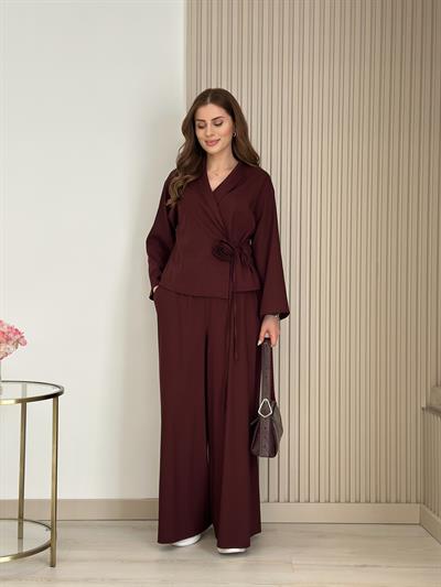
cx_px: 220
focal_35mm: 48
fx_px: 815
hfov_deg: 30.3
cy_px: 294
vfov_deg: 39.6
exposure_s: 1/471
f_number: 1.78
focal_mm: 6.86
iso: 80
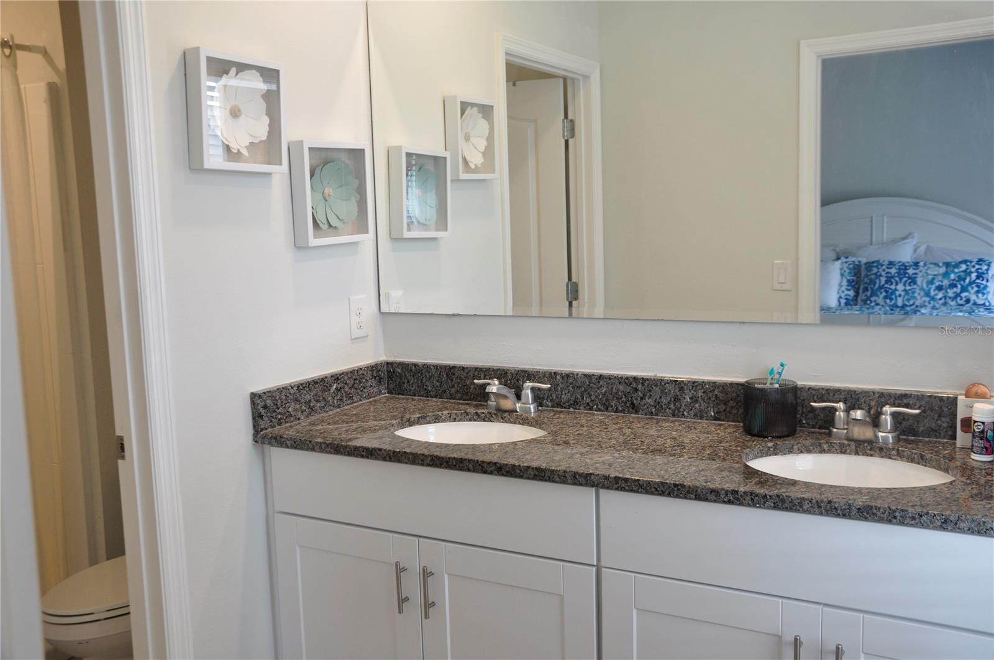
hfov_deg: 53.2
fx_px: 993
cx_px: 497
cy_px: 330
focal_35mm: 36
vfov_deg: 36.8
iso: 400
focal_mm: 24
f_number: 7.1
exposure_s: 1/25
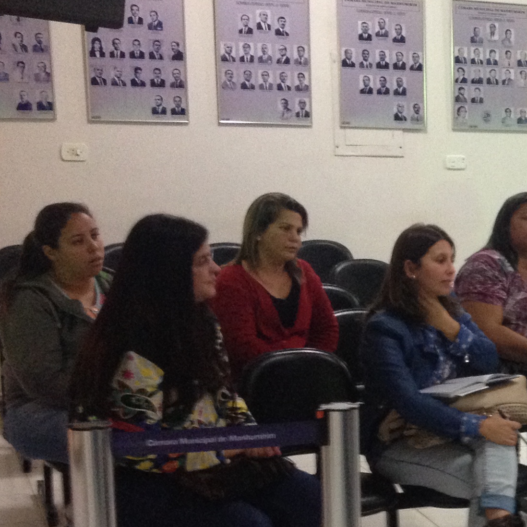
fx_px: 1585
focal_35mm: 92
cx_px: 781
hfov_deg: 17.1
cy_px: 400
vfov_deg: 18.7
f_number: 2.4
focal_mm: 4.28
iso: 250
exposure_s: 1/20
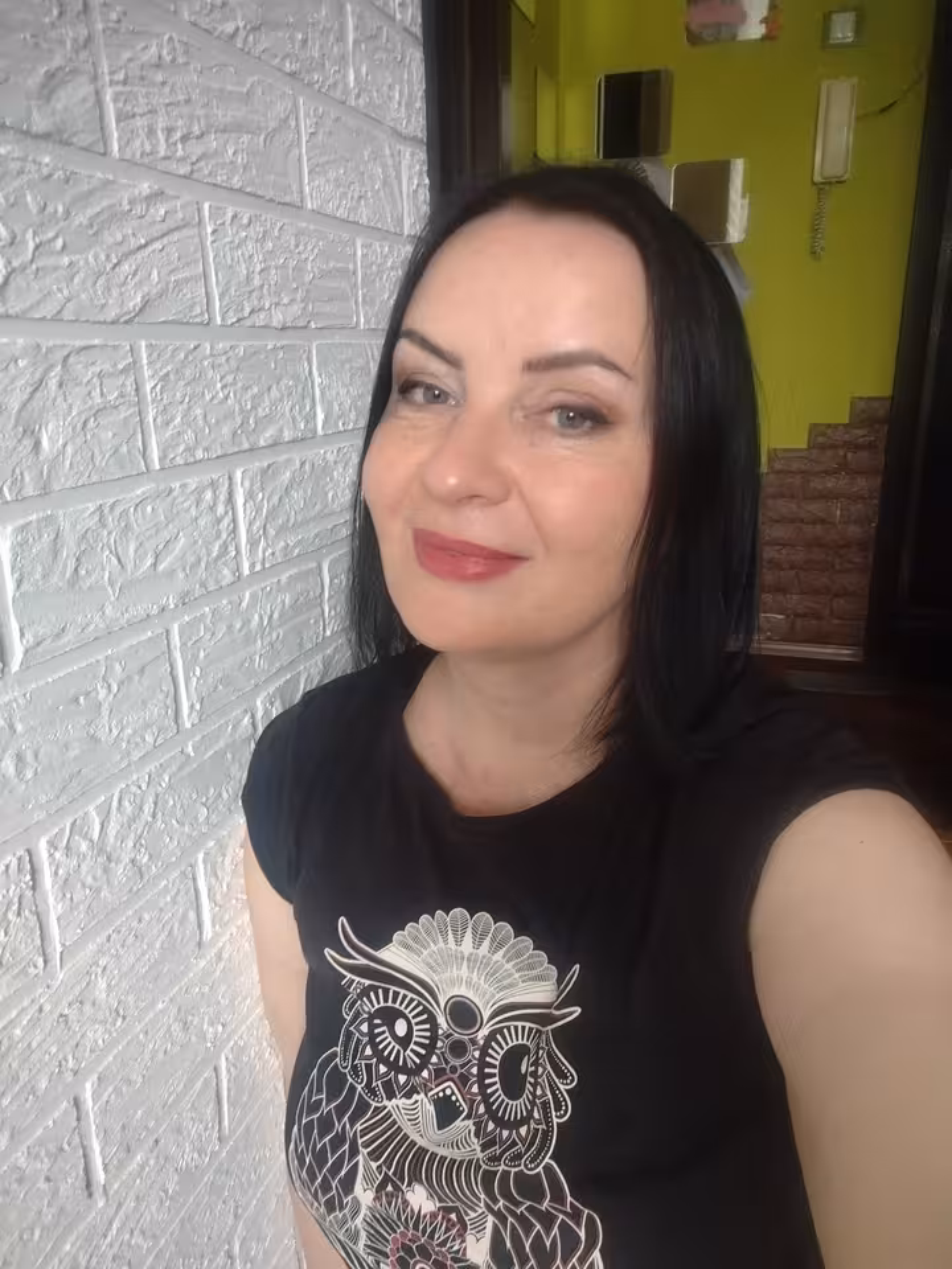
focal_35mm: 24
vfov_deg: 71.6
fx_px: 880
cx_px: 476
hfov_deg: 56.8
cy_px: 634
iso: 545
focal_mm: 3.25
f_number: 2.45
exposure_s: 1/25
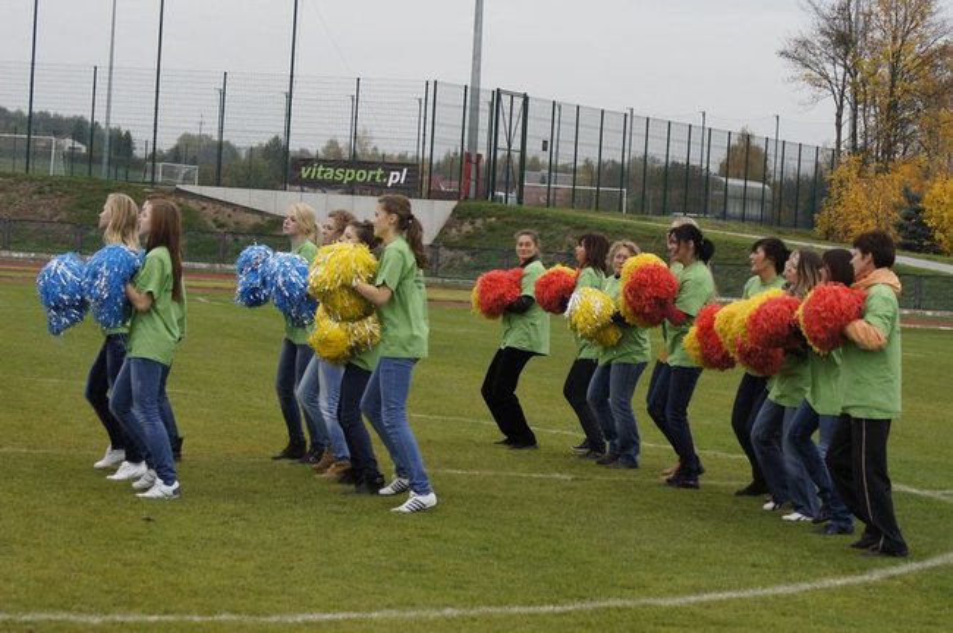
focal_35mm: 112
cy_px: 316
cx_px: 476
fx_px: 2975
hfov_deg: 18.2
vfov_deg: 12.2
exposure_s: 1/1250
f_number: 6.3
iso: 1600
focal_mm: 75
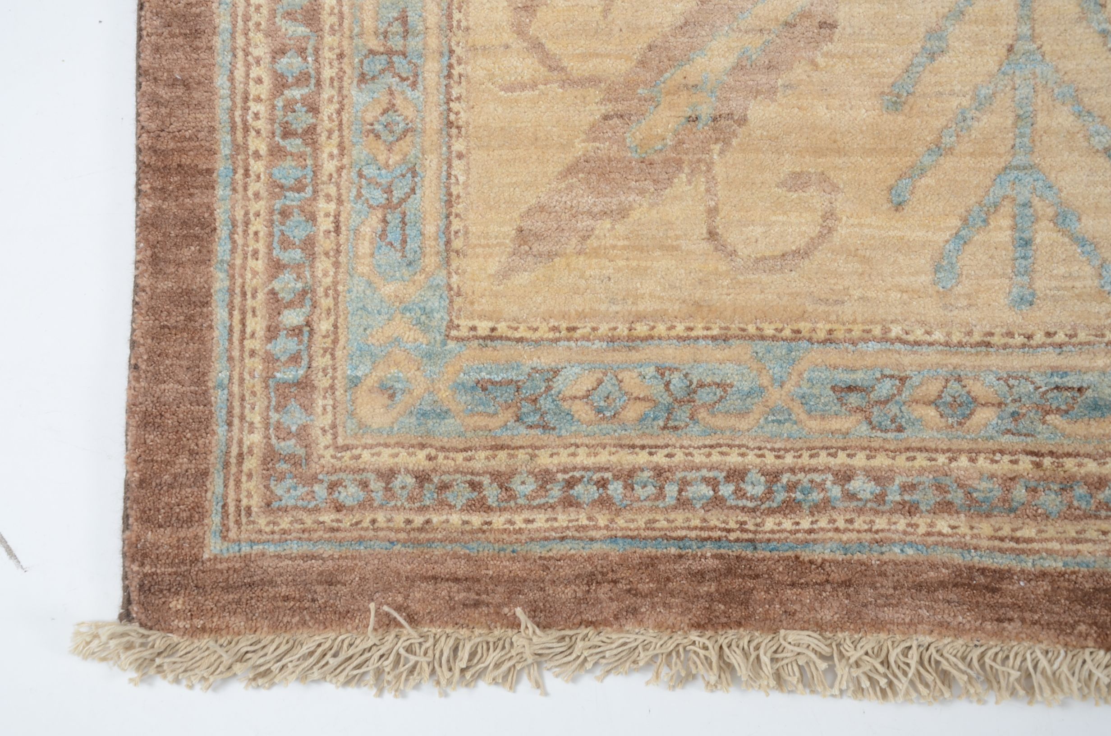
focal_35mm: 72
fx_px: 2217
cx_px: 556
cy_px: 368
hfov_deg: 28.1
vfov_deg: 18.8
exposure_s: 1/60
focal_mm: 48
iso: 160
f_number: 7.1
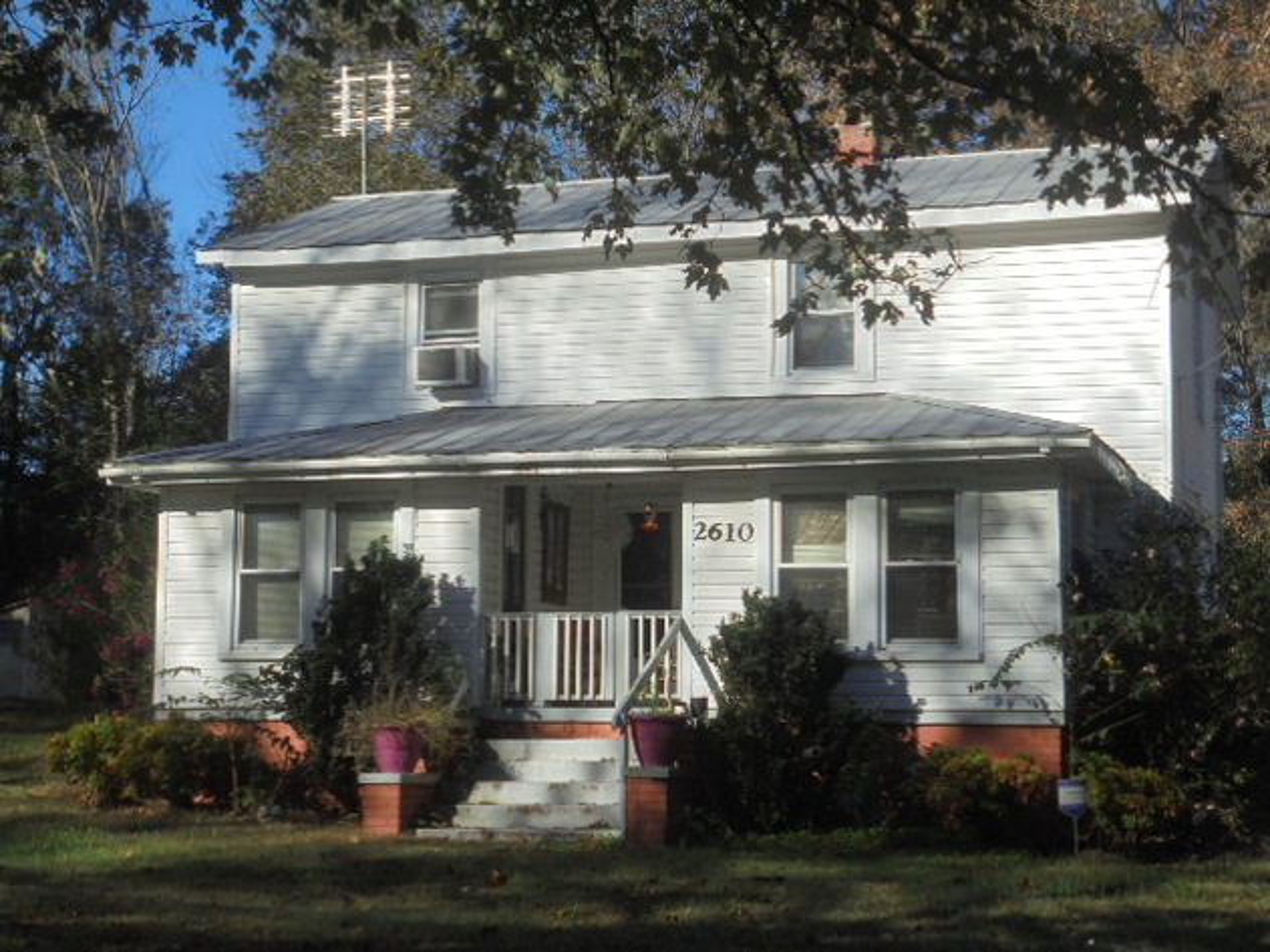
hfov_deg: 30.3
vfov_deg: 22.9
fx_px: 2348
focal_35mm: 64
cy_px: 476
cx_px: 635
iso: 100
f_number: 5.6
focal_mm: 11.5
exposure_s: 1/400
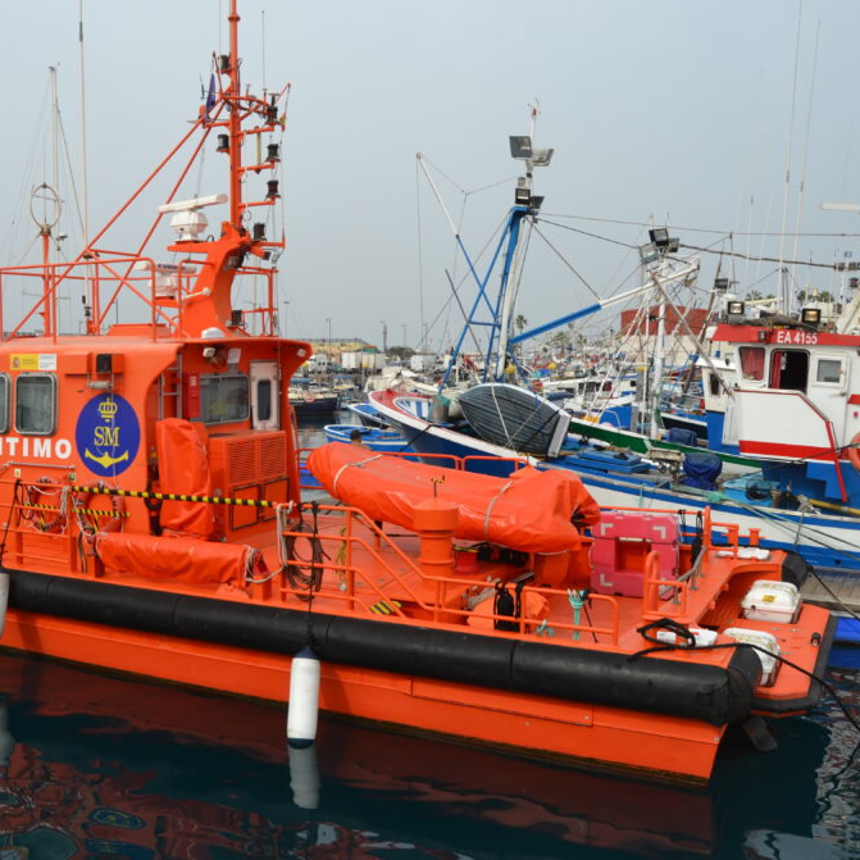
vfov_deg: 47.2
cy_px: 426
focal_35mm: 35
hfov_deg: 46.3
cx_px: 269
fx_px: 984
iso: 100
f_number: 8
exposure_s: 1/250
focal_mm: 18
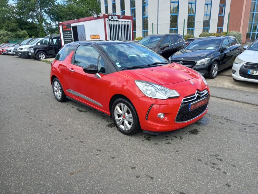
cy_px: 97
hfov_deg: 69.4
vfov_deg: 54.9
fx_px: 186
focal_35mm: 25
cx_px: 129
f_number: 2
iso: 25
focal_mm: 4.6
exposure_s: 1/272
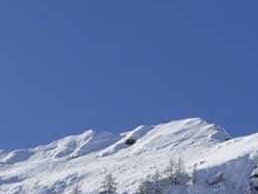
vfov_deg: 10.2
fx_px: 1067
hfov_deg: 13.0
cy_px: 232
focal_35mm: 143
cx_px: -128
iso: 125
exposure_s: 1/125
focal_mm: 11.12
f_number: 5.6
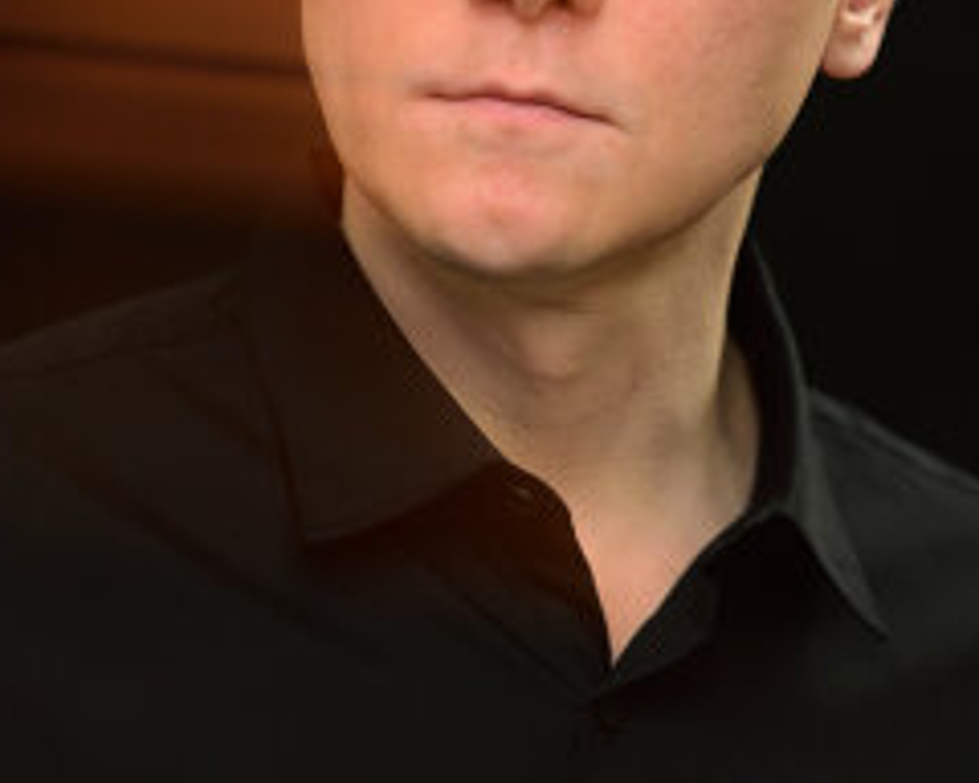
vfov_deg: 7.5
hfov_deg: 9.4
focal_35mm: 205
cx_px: 475
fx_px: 5940
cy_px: 139
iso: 50
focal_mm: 135
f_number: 4
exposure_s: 1
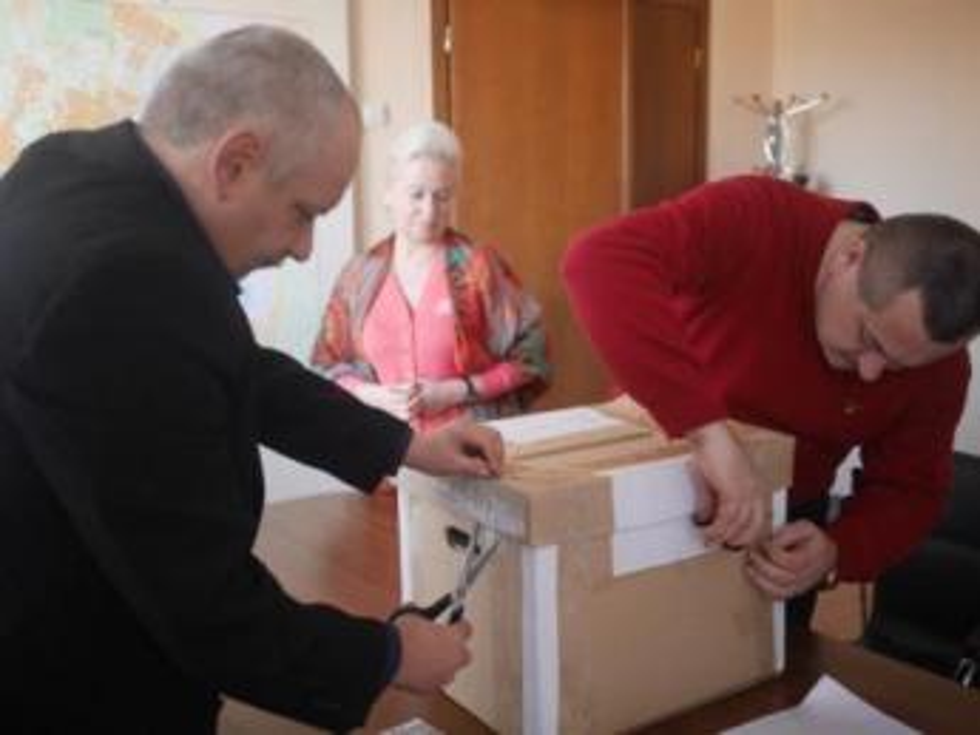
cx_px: 490
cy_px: 368
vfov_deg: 36.0
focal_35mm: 40
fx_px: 1133
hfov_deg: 46.8
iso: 320
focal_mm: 20
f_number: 1.7
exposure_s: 1/60
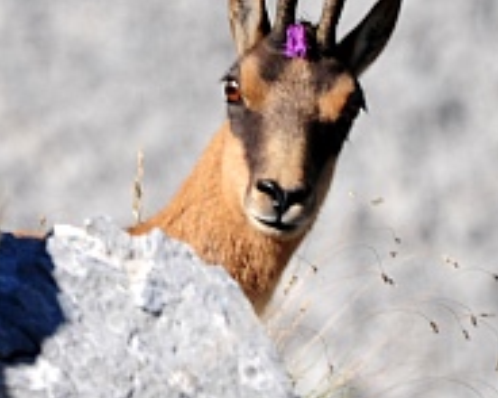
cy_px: 106
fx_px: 13553
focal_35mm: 920
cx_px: -57
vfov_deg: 1.7
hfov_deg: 2.1
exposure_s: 1/500
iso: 200
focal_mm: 300
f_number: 11
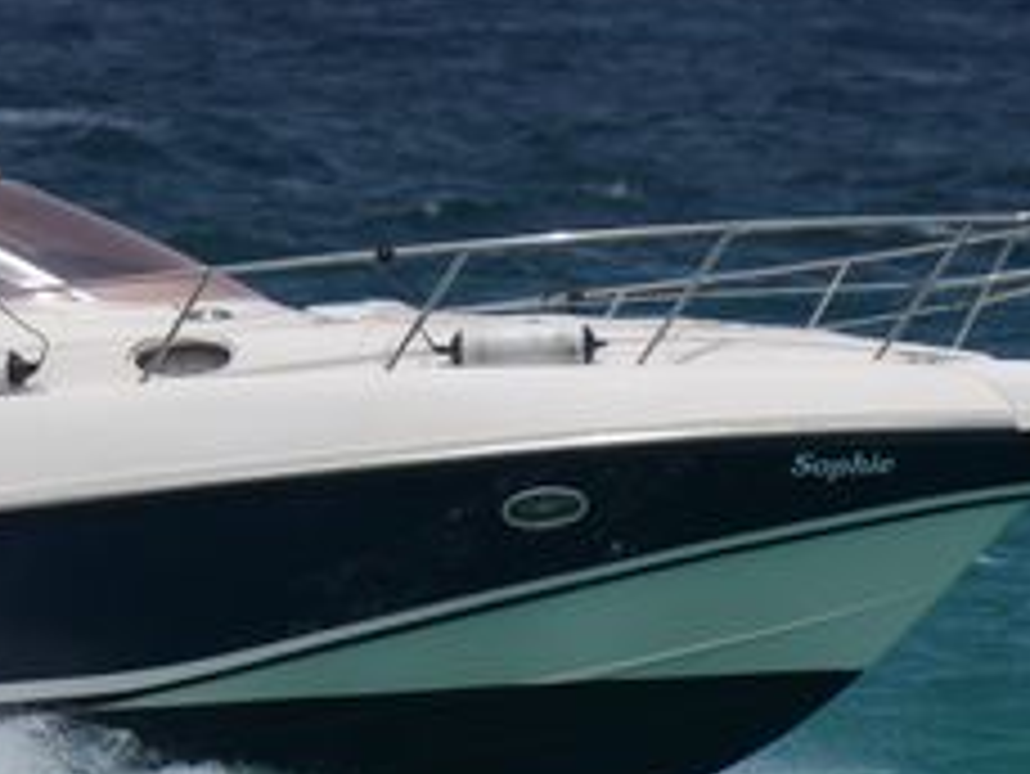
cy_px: 238
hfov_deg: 0.9
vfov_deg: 0.7
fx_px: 66001
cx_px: 432
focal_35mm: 2217
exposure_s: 1/1600
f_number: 7.1
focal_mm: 318
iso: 200
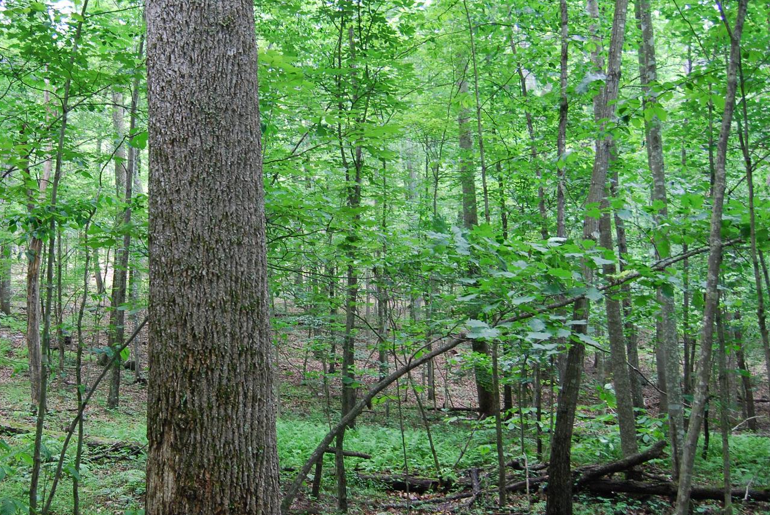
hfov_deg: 44.4
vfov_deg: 31.3
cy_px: 253
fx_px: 921
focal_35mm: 43
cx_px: 231
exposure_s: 1/50
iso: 400
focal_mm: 18
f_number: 3.5
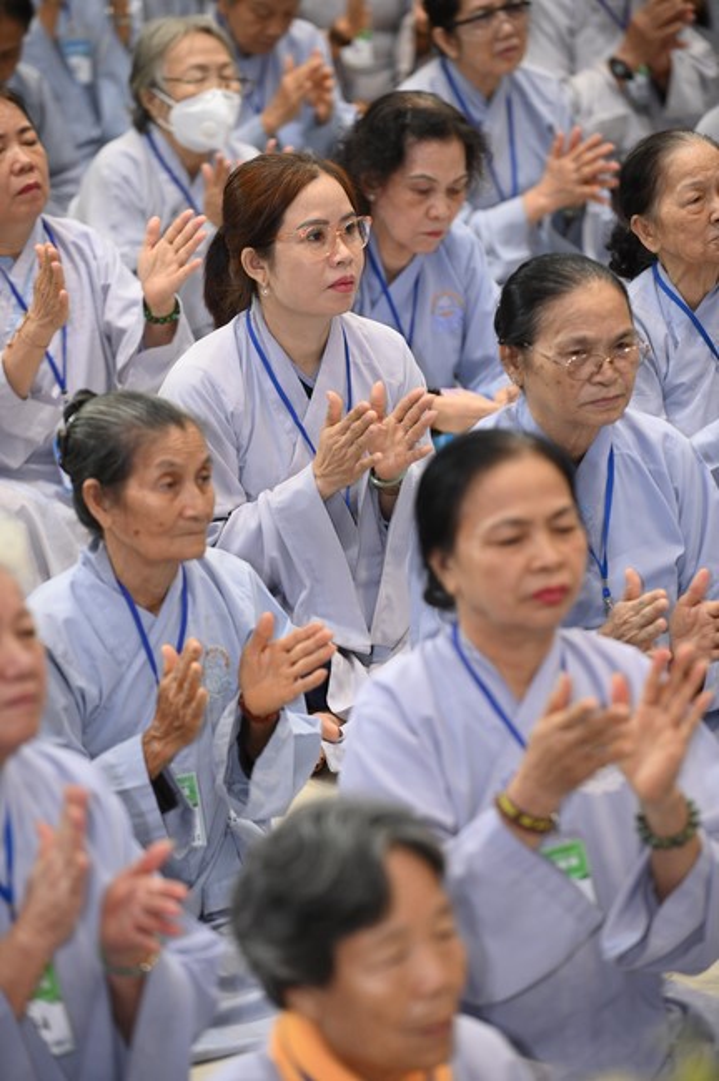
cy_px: 540
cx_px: 360
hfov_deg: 9.1
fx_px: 4503
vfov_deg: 13.7
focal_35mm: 150
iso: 2000
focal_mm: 150
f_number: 3.5
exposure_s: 1/125
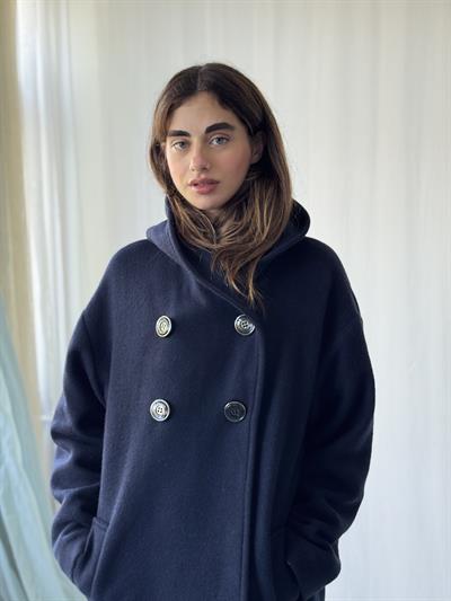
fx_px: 834
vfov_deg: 39.6
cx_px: 226
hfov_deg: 30.3
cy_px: 300
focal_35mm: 48
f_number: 1.78
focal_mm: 6.76
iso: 80
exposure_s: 1/121
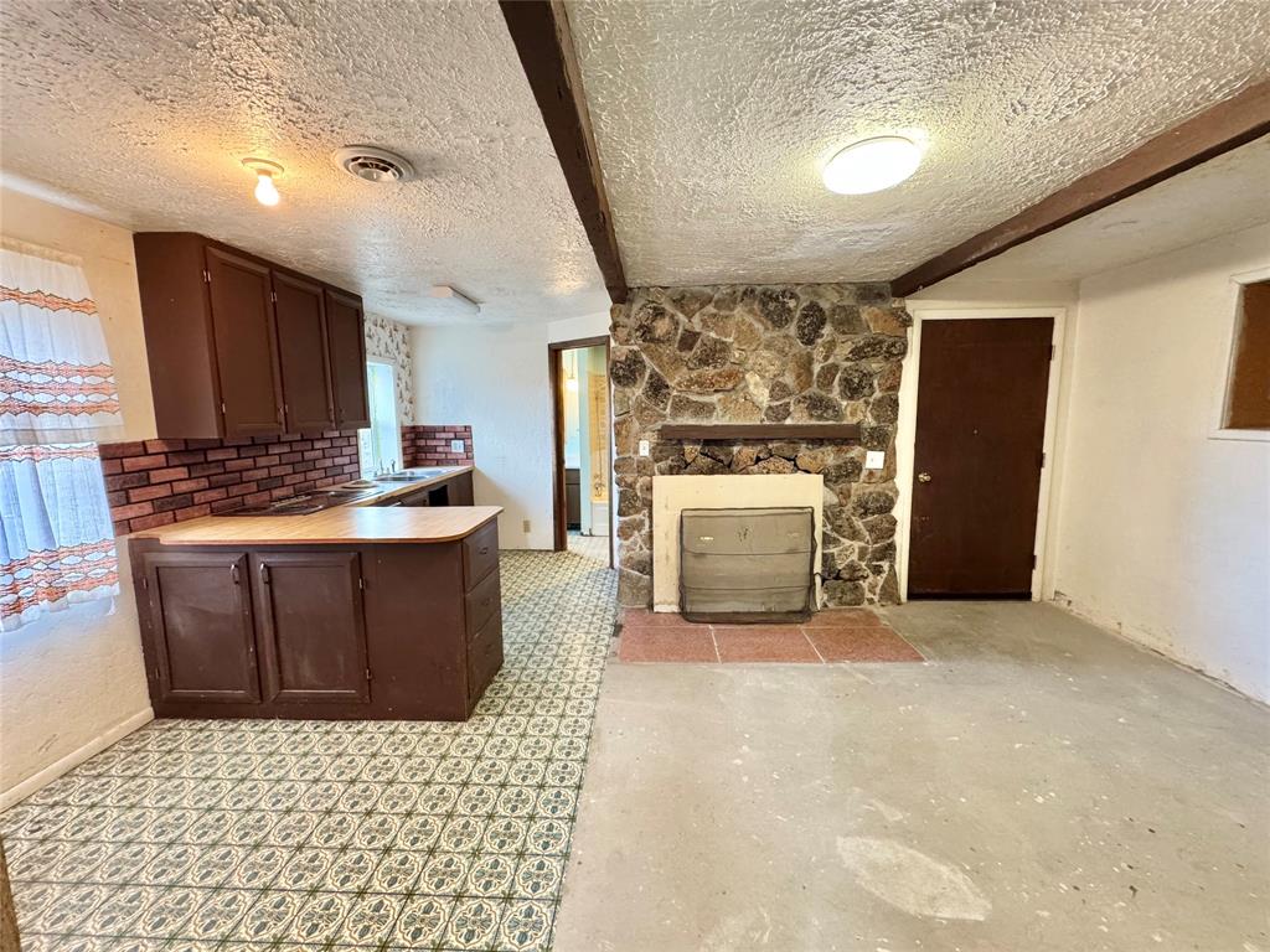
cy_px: 476
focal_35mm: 14
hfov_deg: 102.1
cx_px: 635
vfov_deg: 85.7
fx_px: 514
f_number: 2.2
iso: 400
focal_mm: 2.22
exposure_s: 1/60
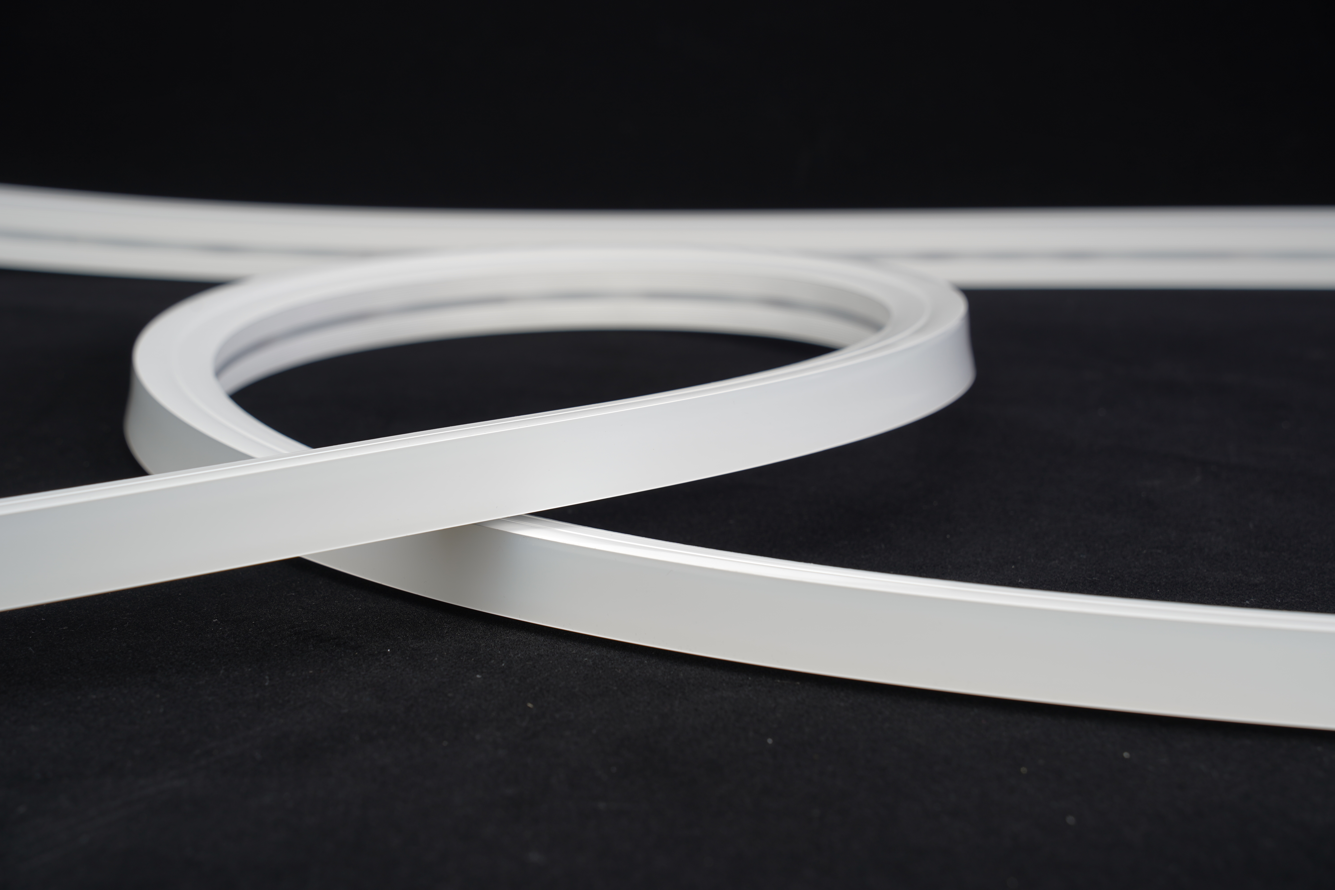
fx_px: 2744
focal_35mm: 74
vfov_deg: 18.4
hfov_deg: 27.3
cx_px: 668
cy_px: 445
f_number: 8
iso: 50
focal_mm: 74
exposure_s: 1/13
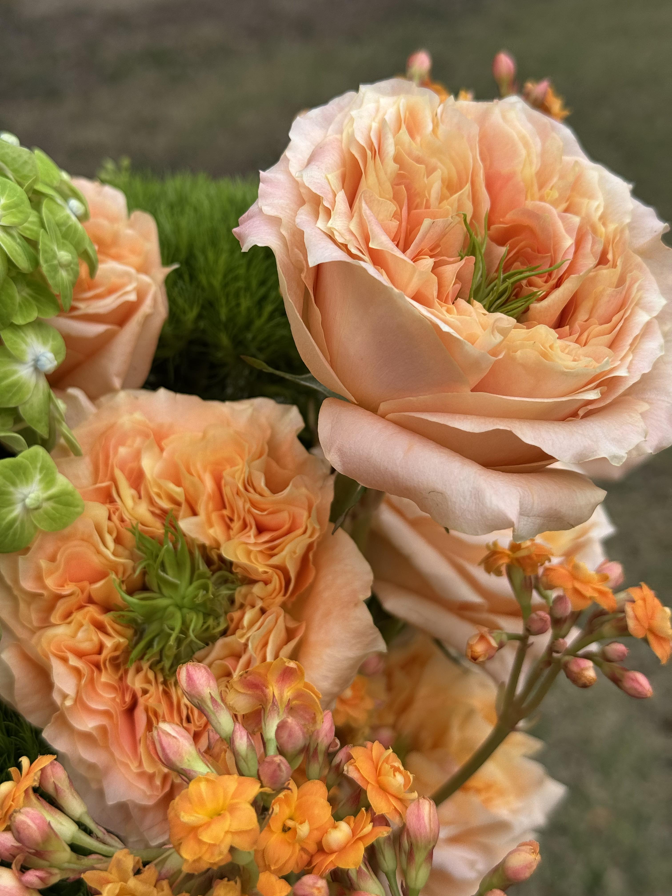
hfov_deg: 30.3
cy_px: 448
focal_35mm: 48
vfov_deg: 39.7
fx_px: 1242
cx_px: 336
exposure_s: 1/1724
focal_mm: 6.76
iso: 64
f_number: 1.78
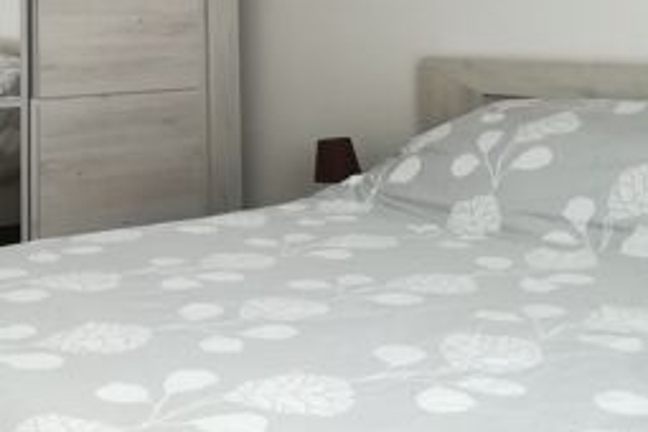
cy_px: 3
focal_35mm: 51
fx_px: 918
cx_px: 142
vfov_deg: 25.2
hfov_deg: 37.7
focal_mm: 3.83
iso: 100
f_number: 2.2
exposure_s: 1/30
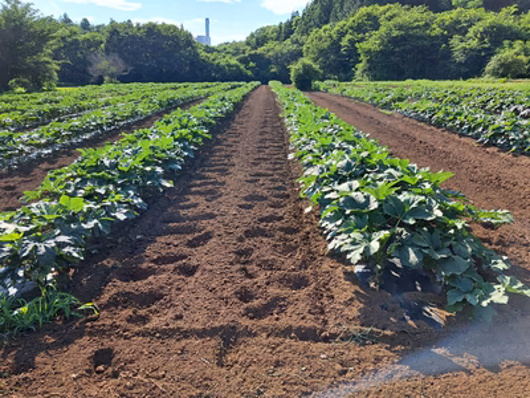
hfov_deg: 71.6
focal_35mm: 24
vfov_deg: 56.8
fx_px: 367
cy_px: 199
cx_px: 265
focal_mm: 5.23
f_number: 1.8
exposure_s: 1/448
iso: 50
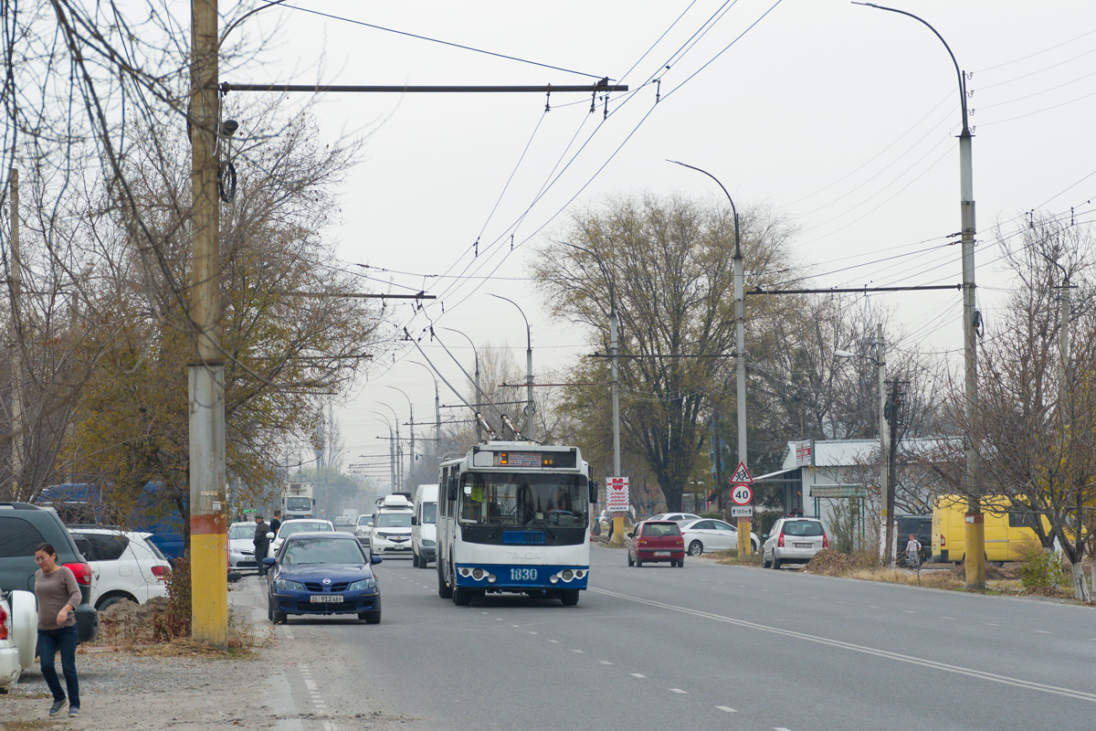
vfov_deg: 13.0
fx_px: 3196
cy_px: 366
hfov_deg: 19.5
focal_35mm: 105
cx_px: 548
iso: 400
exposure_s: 1/500
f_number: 6.3
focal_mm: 70
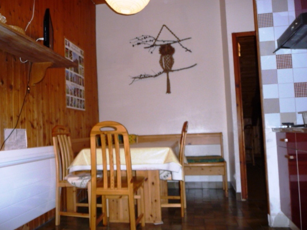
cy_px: 114
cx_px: 140
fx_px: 275
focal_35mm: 31
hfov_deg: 58.2
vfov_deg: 45.5
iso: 250
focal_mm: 4.7
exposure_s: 1/30
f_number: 3.3
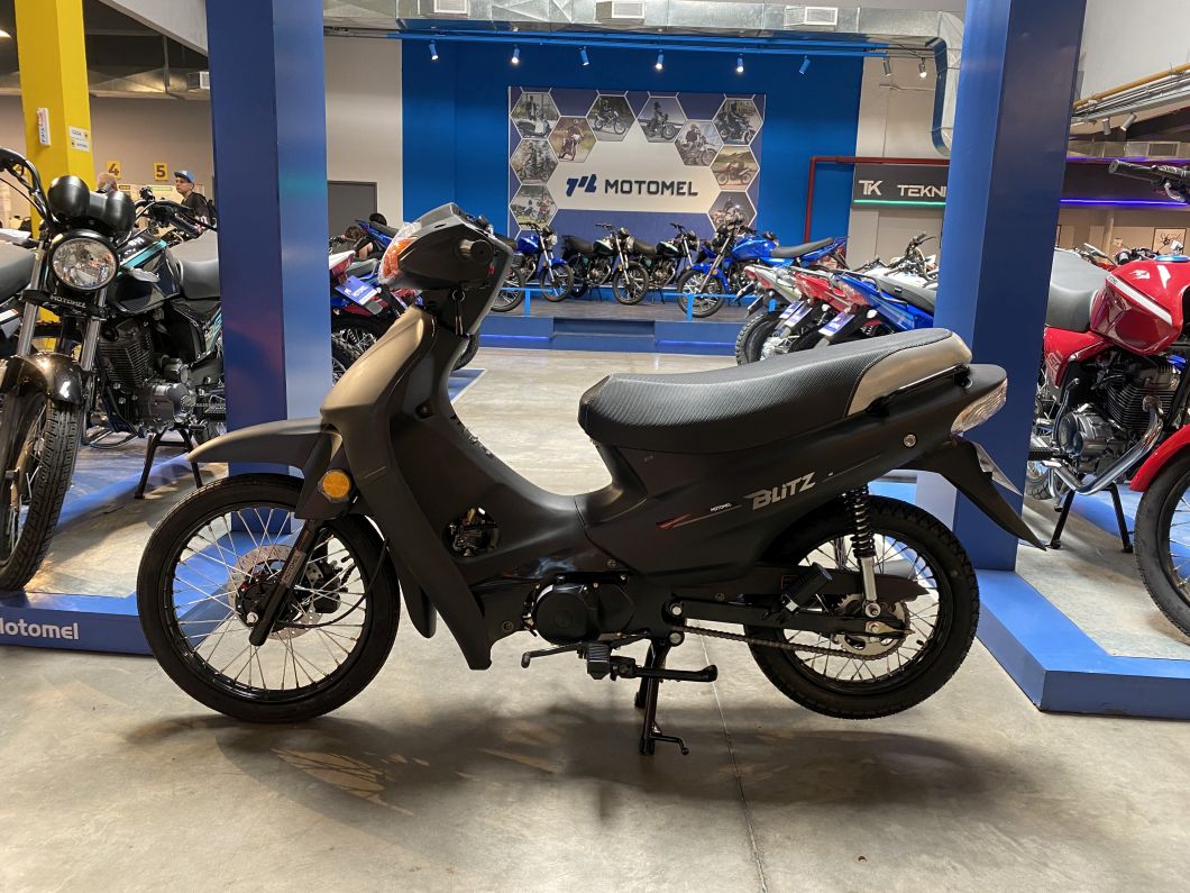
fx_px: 894
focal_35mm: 26
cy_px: 446
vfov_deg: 53.1
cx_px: 595
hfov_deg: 67.3
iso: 125
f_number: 1.8
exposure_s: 1/50
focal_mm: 4.25
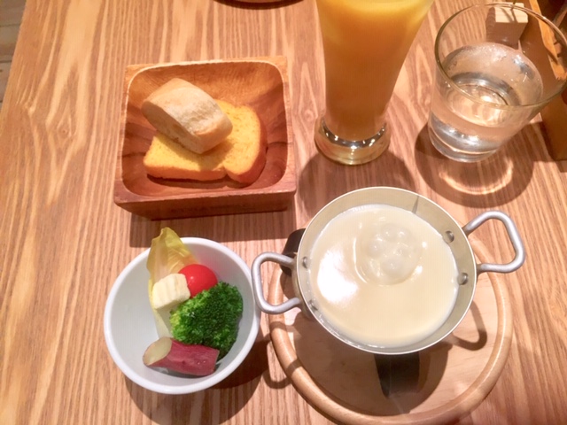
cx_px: 284
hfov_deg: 61.7
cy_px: 212
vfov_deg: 48.2
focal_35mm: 29
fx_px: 475
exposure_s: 1/30
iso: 32
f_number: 2.2
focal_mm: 4.15
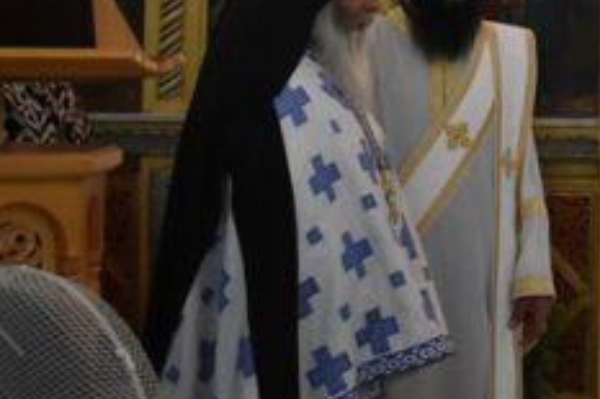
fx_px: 2415
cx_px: 878
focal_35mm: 145
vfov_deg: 9.3
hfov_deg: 13.4
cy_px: -73
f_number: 4.2
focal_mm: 30
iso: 2000
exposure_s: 1/125
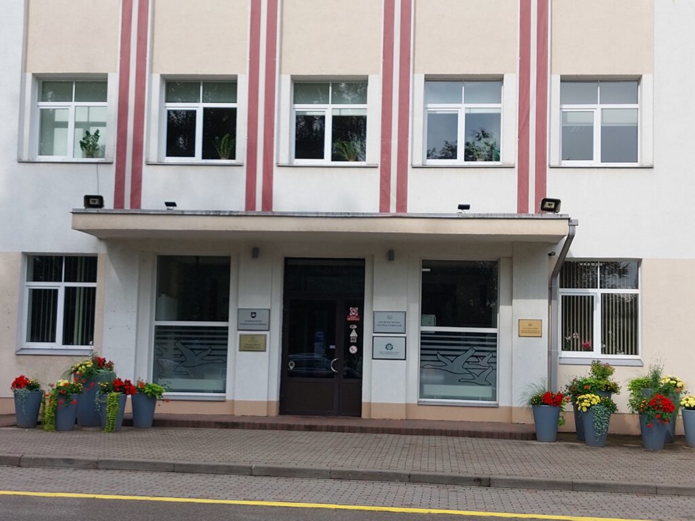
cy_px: 260
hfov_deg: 71.6
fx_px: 482
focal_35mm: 24
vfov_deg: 56.8
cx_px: 348
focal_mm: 5.23
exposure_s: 1/949
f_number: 1.8
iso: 25
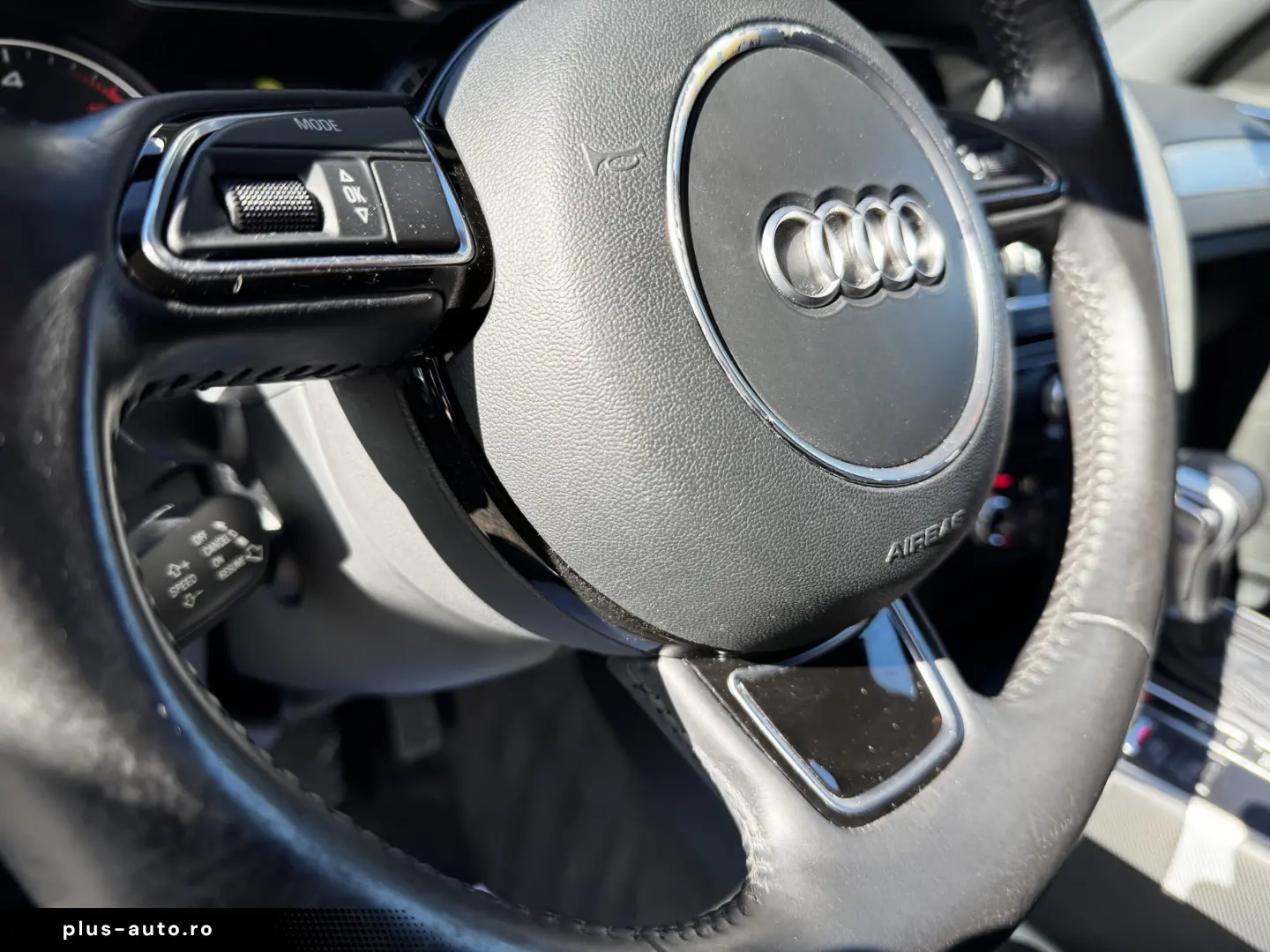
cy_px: 476
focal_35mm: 24
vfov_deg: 56.8
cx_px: 635
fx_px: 881
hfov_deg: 71.6
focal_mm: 6.76
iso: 80
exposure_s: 1/343
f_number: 1.78
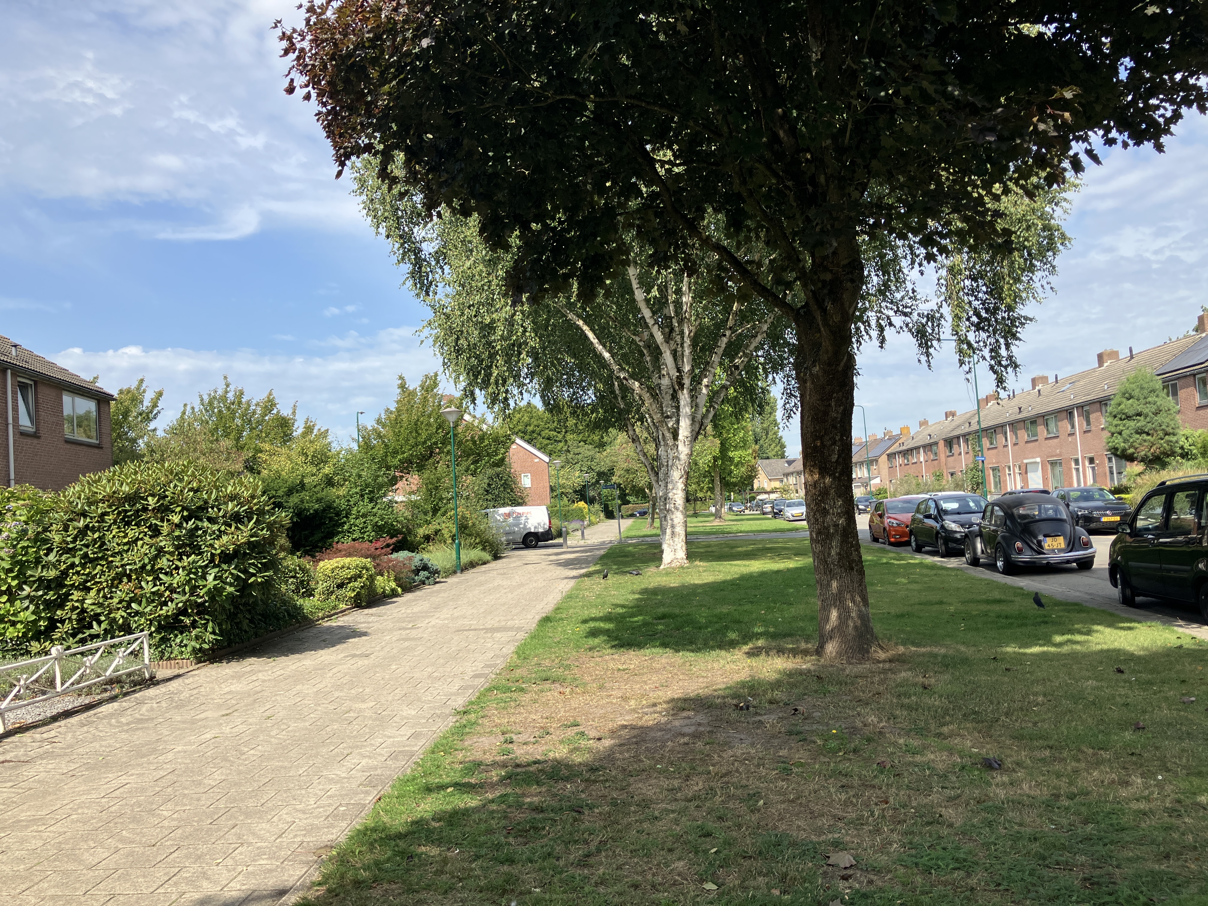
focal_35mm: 28
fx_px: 977
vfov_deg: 49.7
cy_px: 453
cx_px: 604
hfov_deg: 63.4
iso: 32
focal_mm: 3.99
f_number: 1.8
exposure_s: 1/1473
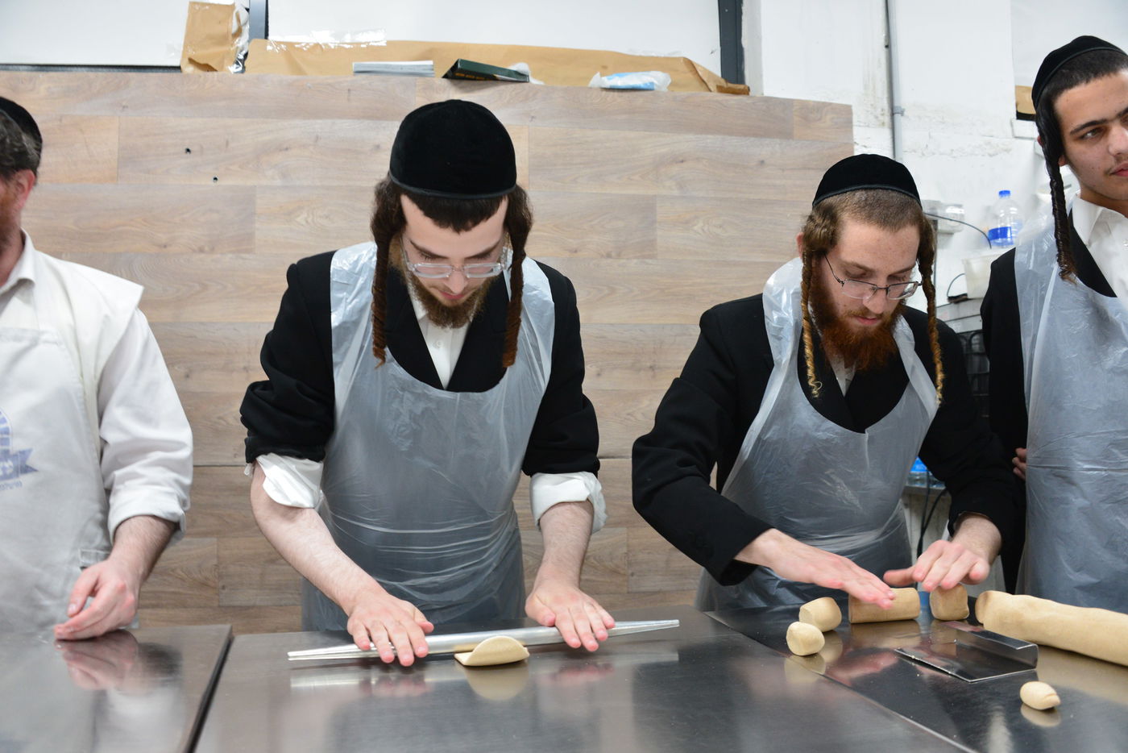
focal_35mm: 28
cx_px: 564
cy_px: 376
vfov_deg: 46.4
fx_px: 877
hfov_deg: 65.5
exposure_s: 1/125
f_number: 5.6
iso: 2000
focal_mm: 28
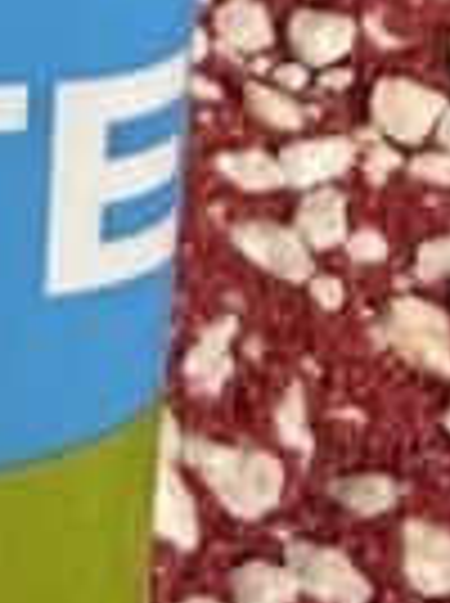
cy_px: -513
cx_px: -981
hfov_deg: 7.1
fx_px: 3199
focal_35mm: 184
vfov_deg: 10.1
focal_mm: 2.22
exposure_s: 1/50
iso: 160
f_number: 2.2
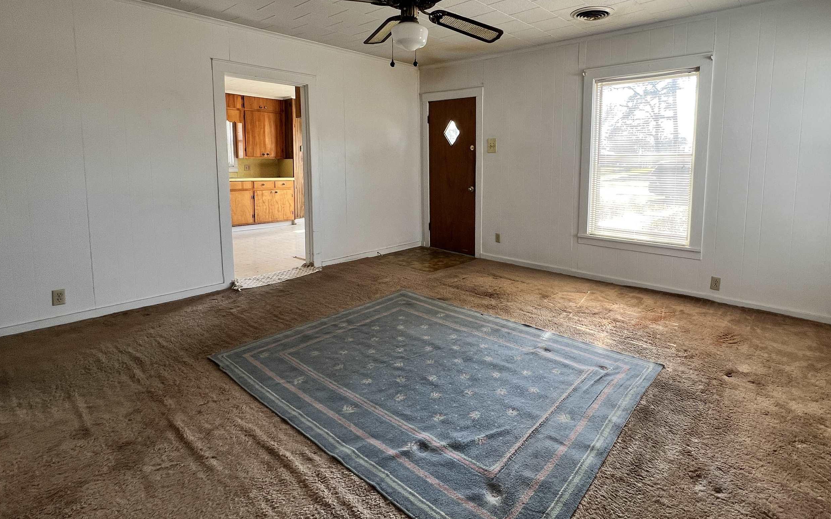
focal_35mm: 17
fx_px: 385
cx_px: 461
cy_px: 199
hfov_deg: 94.0
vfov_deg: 67.1
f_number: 1.8
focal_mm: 1.57
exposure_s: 1/99
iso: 64
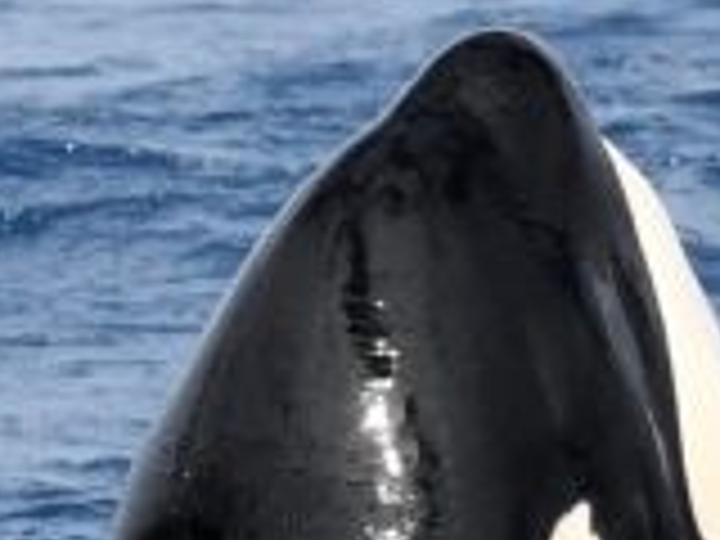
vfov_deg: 1.4
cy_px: 810
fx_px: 22443
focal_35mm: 1079
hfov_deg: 1.8
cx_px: 1102
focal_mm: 150
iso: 400
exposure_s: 1/2000
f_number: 8
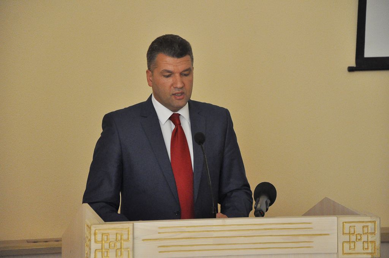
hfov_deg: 13.1
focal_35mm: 158
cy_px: 129
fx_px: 1700
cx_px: 194
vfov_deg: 8.7
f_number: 6.3
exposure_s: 1/640
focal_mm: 105
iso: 3200
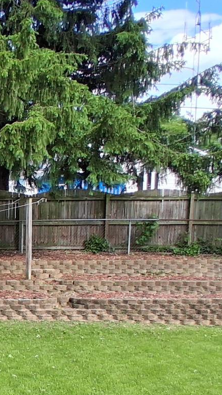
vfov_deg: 40.8
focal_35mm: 49
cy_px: 301
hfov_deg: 21.5
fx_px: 513
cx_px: -84
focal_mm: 1.4
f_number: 2.2
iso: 50
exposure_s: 1/439
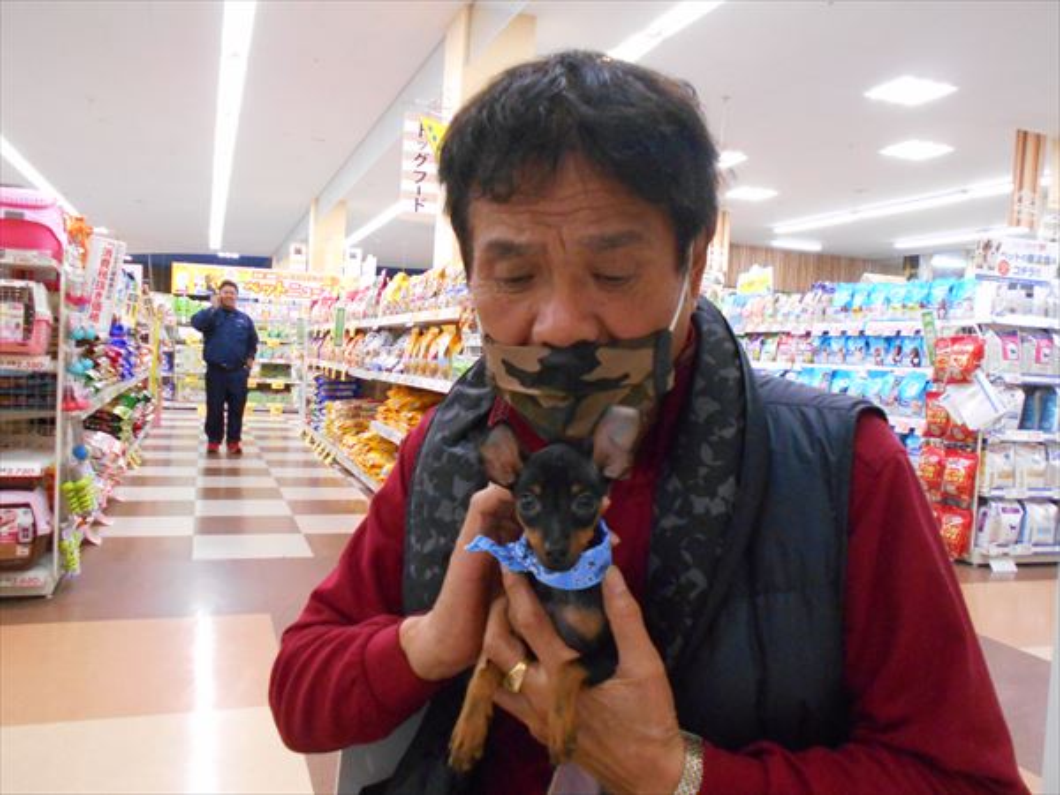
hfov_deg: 60.0
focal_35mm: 30
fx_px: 919
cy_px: 398
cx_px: 530
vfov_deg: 46.8
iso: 800
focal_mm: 5.1
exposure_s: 1/80
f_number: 3.4
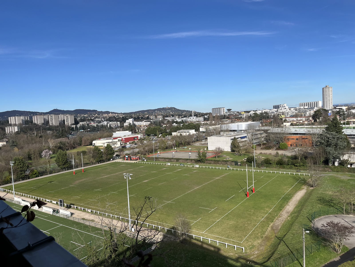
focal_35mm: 26
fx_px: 267
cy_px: 134
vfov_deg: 53.1
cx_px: 178
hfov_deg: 67.3
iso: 50
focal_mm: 5.1
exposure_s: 1/4484
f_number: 1.6
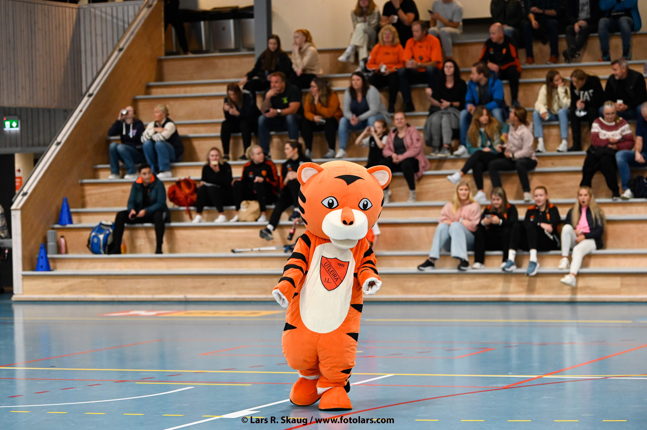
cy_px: 215
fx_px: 2155
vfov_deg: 11.4
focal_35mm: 120
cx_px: 324
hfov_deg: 17.1
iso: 3600
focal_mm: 120
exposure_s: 1/500
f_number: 3.5
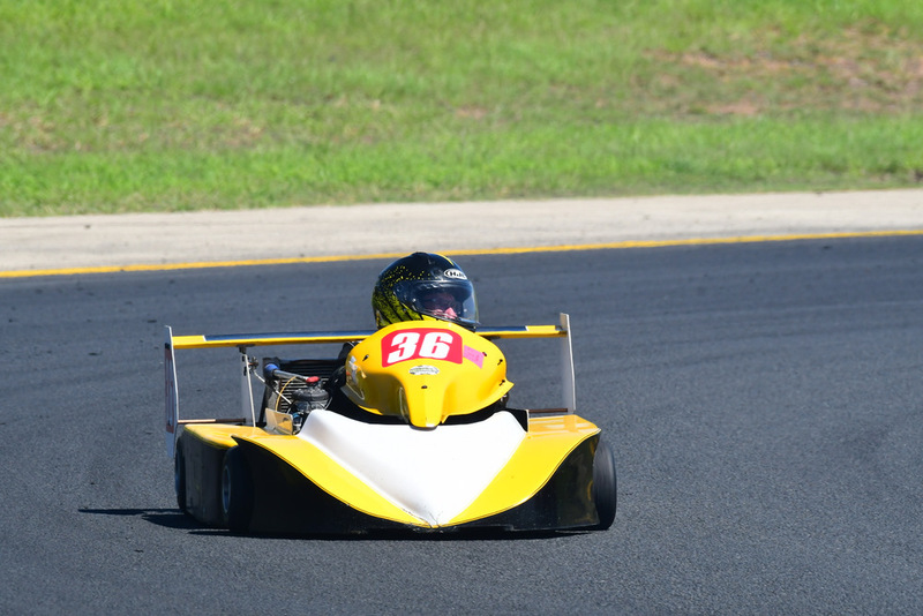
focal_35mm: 675
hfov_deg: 3.1
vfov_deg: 2.0
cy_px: 308
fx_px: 17312
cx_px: 462
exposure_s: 1/640
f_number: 11
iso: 500
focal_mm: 450
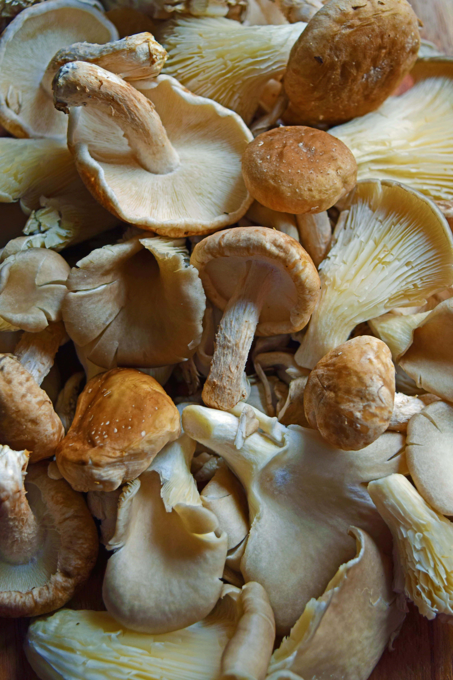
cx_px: 226
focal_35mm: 60
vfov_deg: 33.4
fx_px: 1132
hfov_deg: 22.6
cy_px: 340
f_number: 4.8
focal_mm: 40
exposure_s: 1/80
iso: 400
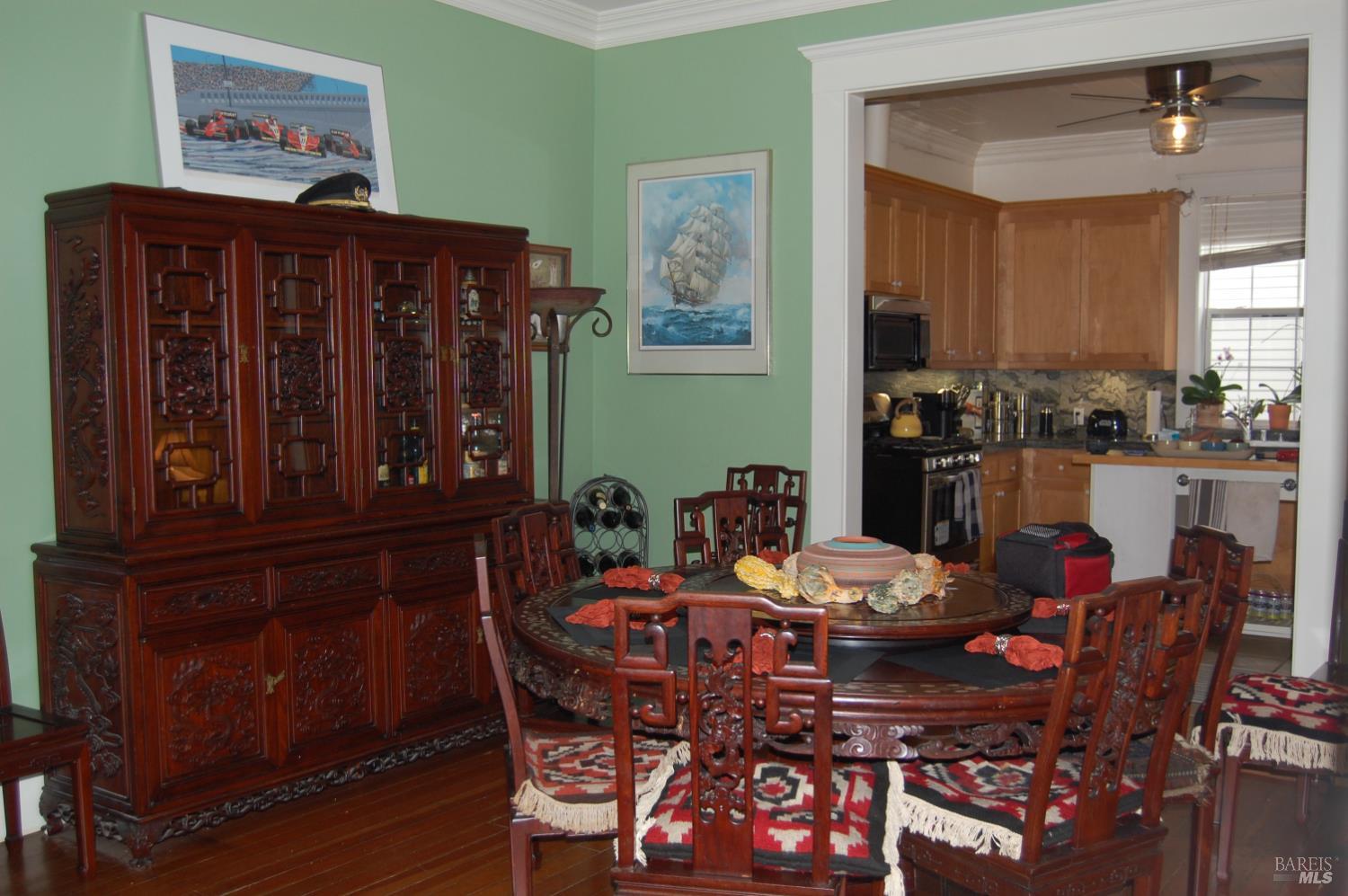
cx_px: 674
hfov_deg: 53.2
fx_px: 1347
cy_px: 448
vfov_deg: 36.8
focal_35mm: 36
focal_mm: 24
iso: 400
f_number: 4
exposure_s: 1/60
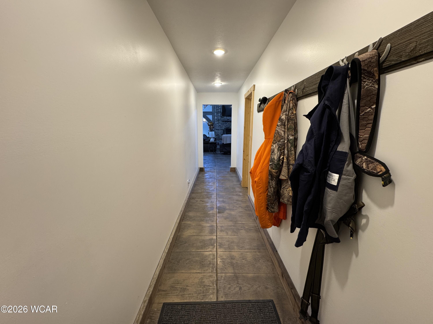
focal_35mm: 14
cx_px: 216
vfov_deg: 85.7
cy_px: 162
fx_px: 175
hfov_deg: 102.1
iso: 200
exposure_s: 1/60
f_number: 2.2
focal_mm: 2.22
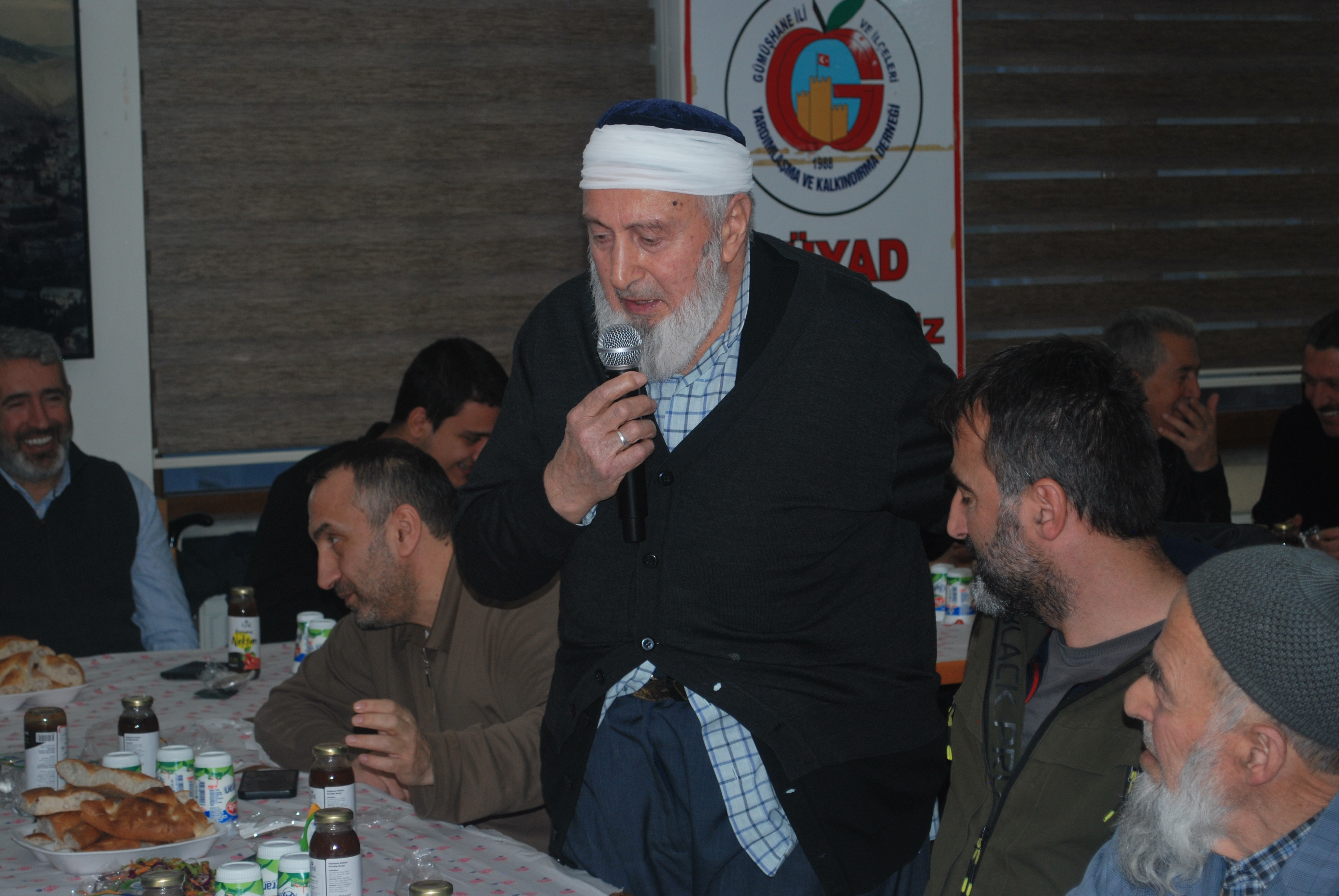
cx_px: 670
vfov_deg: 16.6
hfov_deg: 24.6
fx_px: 3072
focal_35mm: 82
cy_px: 448
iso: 280
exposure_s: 1/60
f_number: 5.6
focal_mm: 55
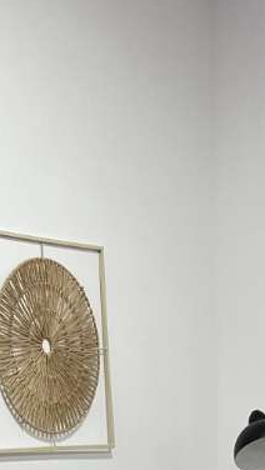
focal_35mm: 113
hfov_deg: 10.7
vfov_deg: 17.5
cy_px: 654
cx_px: 241
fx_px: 1409
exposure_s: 1/100
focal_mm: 5.1
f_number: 1.6
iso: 125
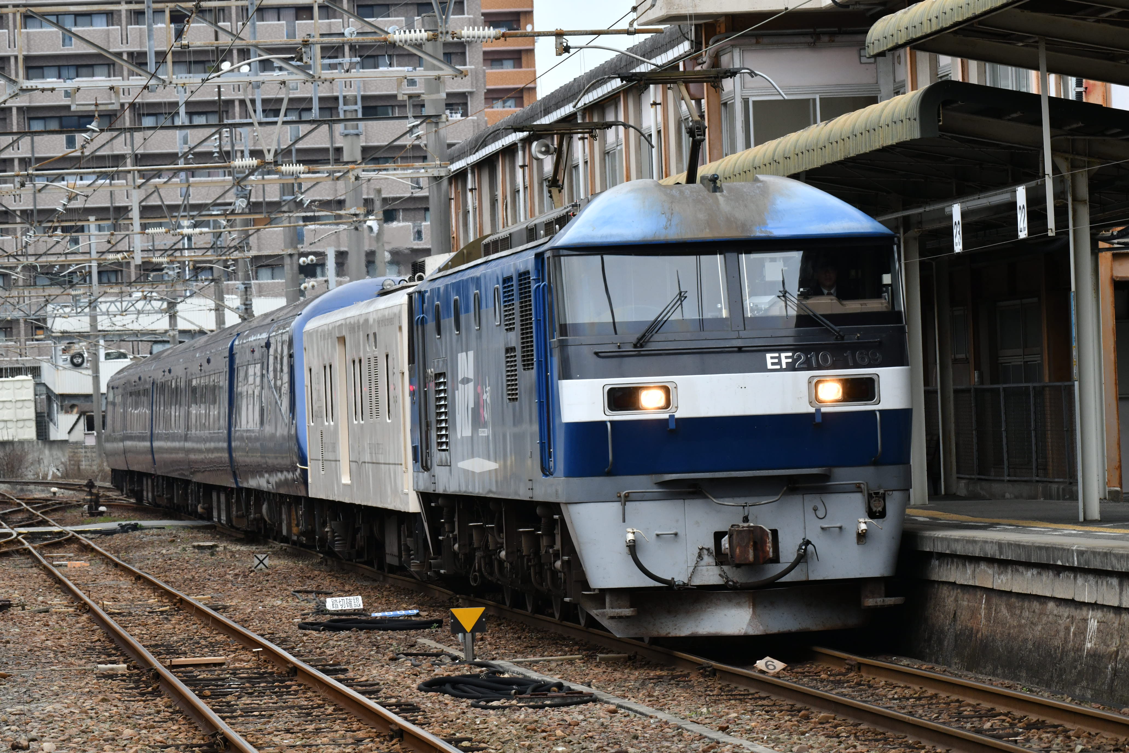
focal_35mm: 210
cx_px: 564
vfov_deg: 6.5
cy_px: 376
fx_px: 6585
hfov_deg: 9.8
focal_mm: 210
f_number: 16
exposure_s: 1/250
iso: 1400
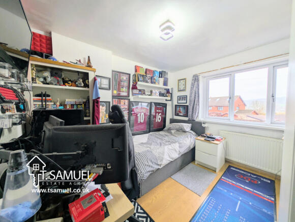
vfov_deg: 94.7
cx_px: 148
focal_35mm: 12
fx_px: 102
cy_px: 111
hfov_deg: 110.4
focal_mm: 2.23
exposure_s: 1/45.6
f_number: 1.95
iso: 36
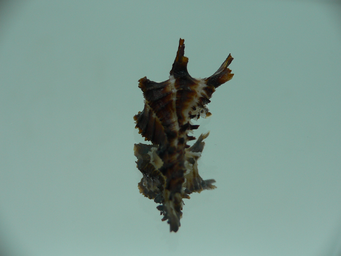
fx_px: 345
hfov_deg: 52.6
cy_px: 128
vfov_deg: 40.7
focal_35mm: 35
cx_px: 170
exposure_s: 1/80
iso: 80
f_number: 2.8
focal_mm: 4.6
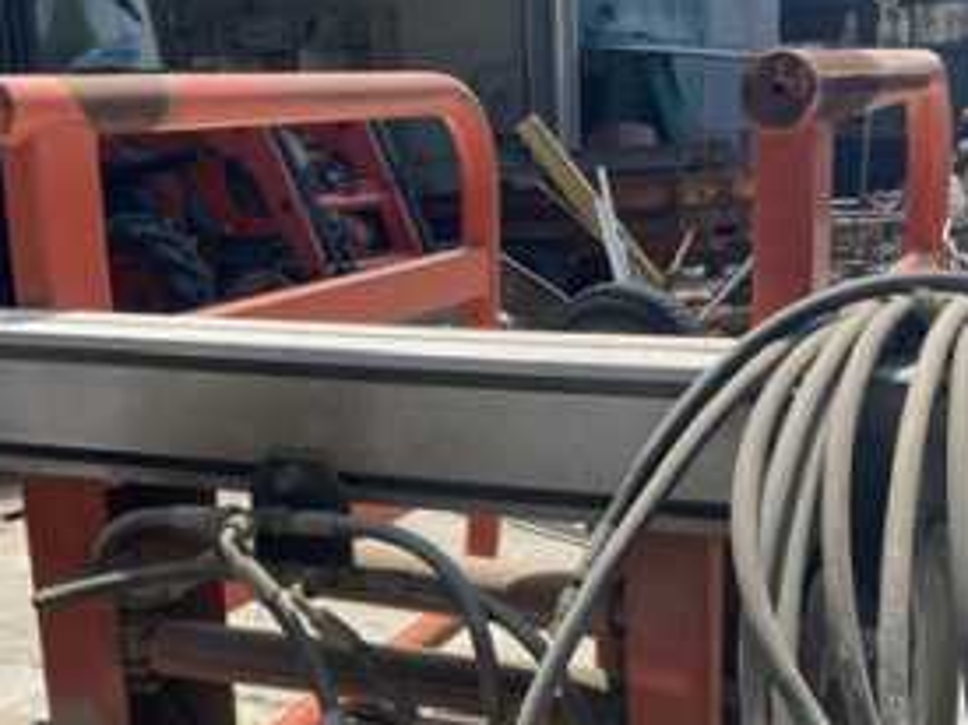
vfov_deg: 26.0
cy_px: 593
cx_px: 472
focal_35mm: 55
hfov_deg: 34.9
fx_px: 1537
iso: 20
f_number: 1.8
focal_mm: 3.99
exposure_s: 1/1171
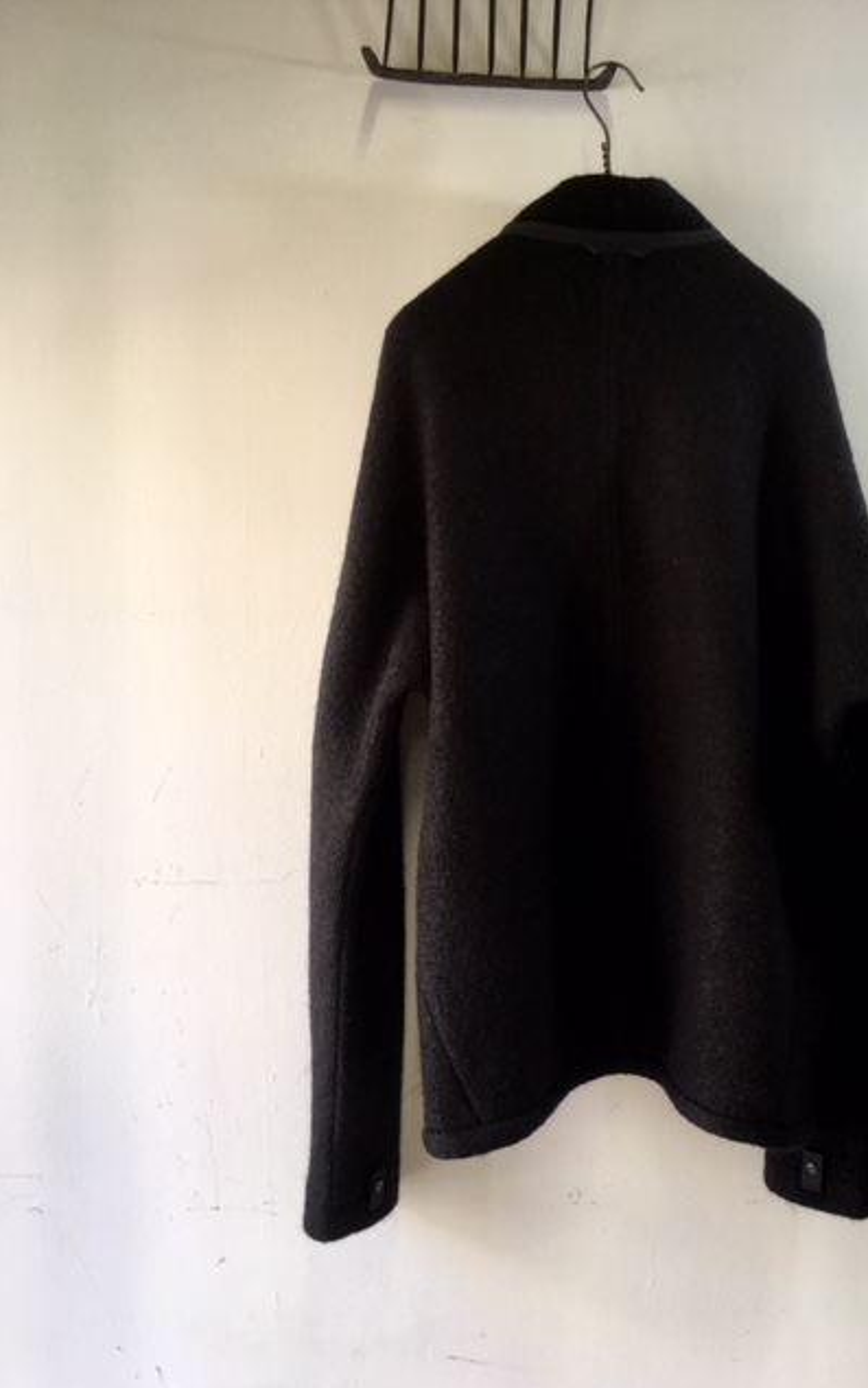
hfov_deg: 40.4
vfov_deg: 61.2
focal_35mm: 31
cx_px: 523
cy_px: 697
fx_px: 1173
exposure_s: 1/30
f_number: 2.2
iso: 32
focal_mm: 4.15
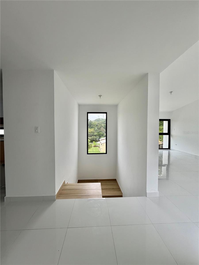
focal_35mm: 14
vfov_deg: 102.1
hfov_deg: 85.7
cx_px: 100
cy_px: 132
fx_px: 107
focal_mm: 2.22
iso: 50
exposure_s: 1/259
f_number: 2.2
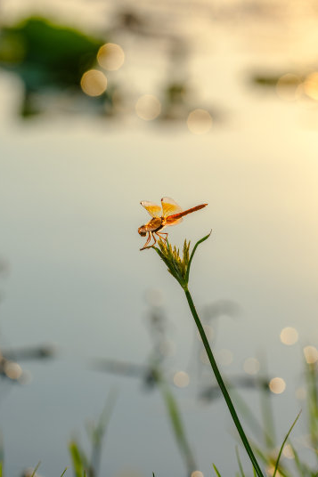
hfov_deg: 10.0
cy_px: 222
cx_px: 163
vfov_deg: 15.0
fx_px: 1816
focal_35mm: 137
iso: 200
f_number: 6.4
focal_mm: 80
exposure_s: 1/500
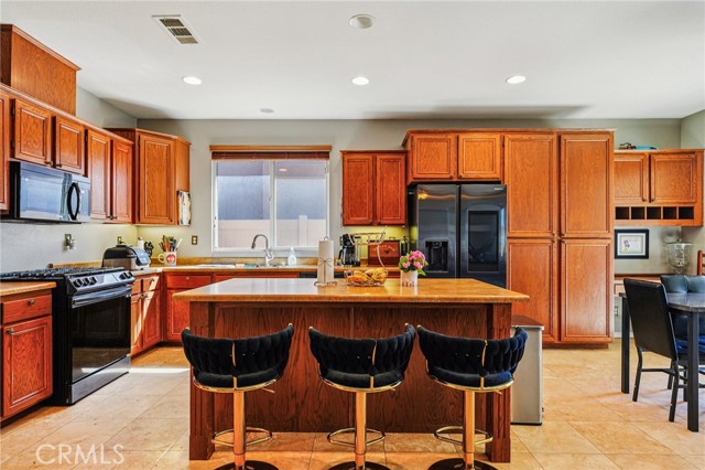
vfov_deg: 62.6
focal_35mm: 20
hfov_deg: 84.9
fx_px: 386
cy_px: 235
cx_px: 352
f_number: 9
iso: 125
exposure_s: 1/8
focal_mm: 19.7
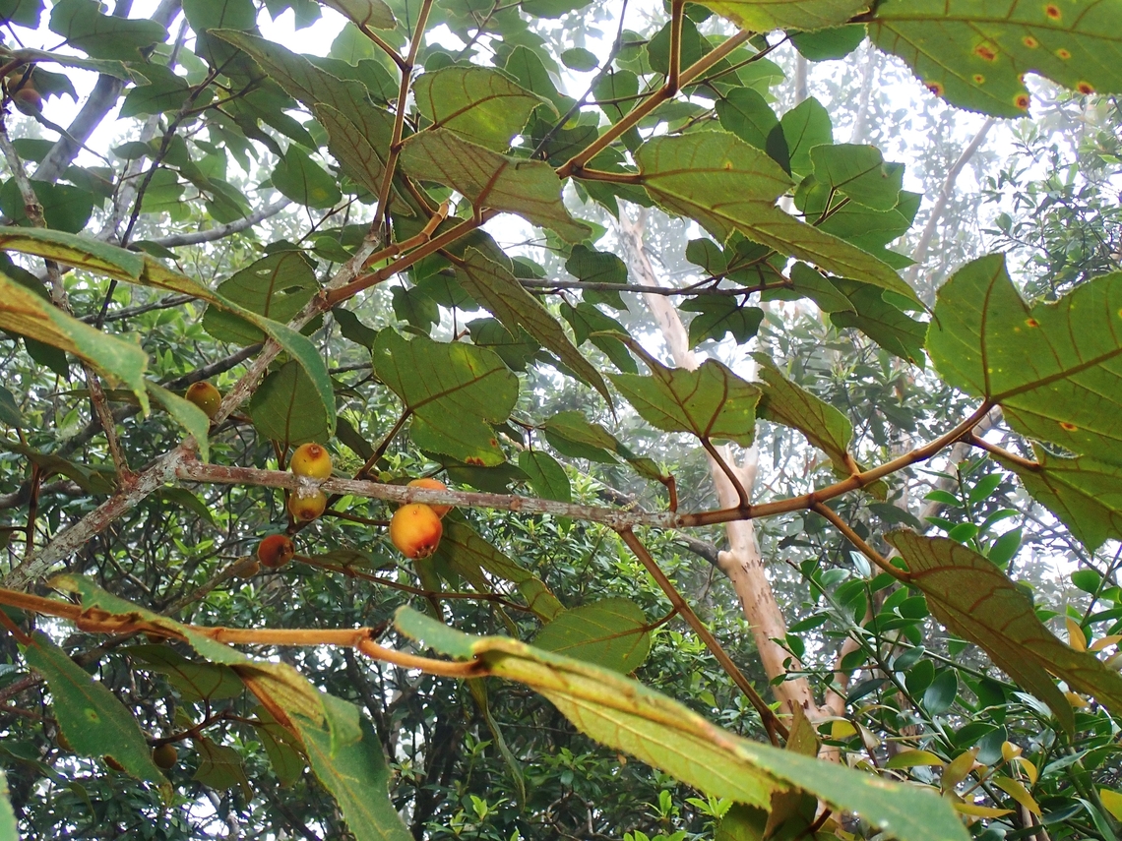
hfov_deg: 42.9
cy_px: 420
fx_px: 1426
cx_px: 561
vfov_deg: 32.9
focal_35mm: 44
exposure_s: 1/100
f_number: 4
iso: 200
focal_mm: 7.84
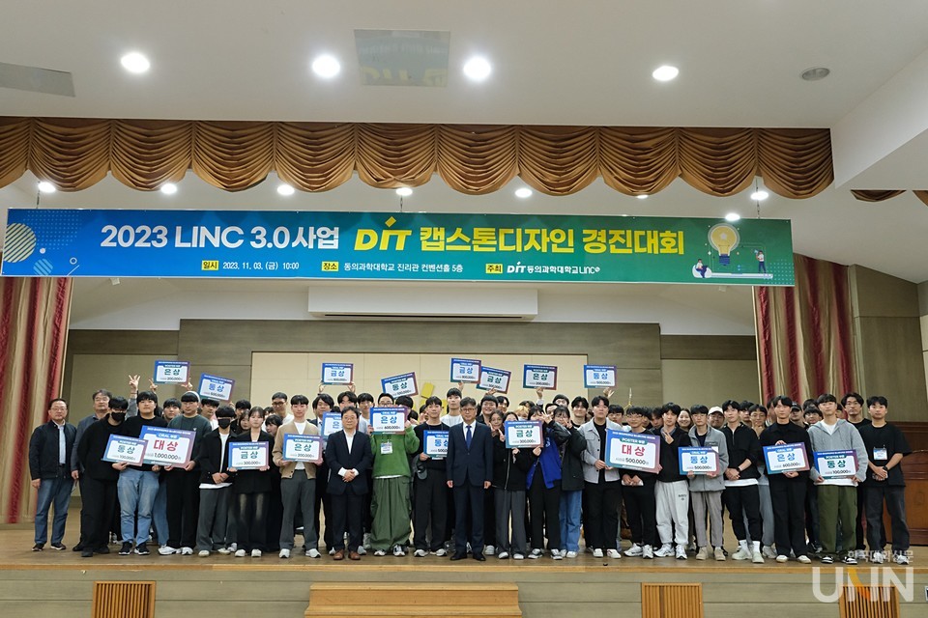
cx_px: 464
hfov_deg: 63.7
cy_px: 309
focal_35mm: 29
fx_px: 747
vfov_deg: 45.0
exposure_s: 1/13
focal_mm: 19.2
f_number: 10
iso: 3200
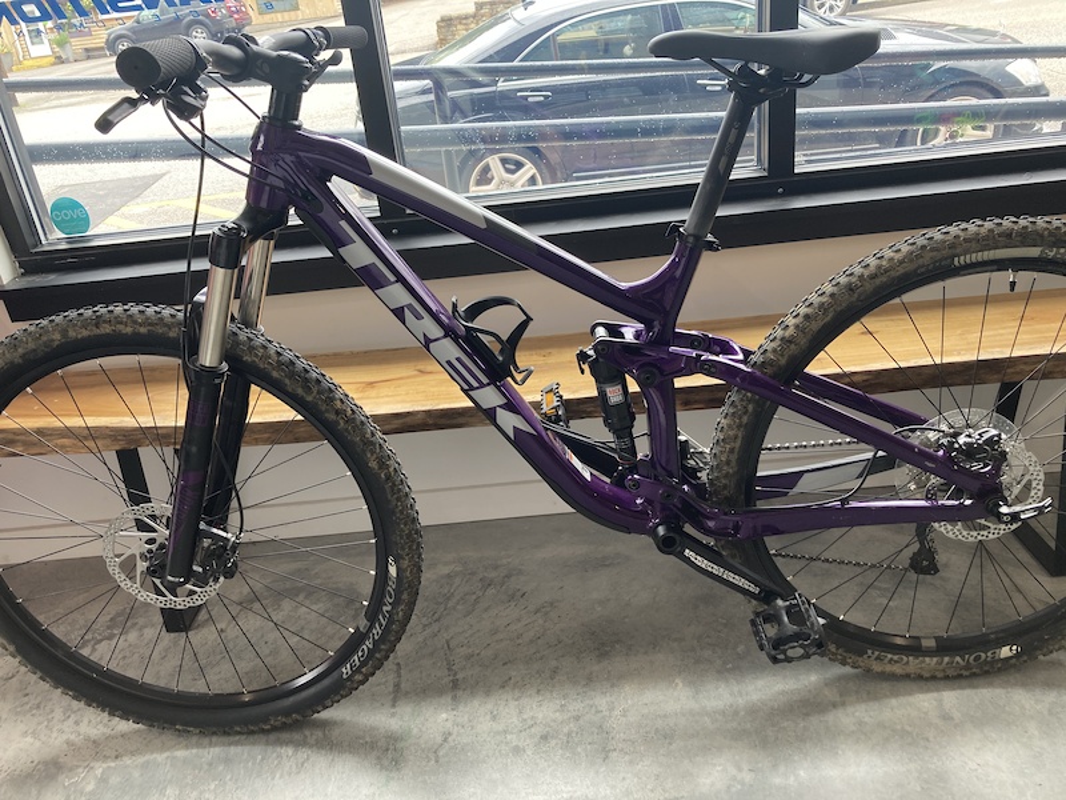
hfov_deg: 63.4
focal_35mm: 28
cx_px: 533
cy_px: 400
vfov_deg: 49.7
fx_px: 862
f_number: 1.8
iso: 50
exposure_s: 1/60
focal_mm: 3.99
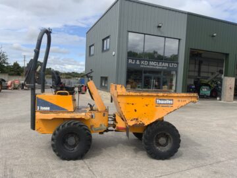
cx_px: 118
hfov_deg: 61.7
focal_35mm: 29
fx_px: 199
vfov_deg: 48.2
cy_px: 89
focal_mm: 3
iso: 16
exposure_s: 1/1490
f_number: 1.8
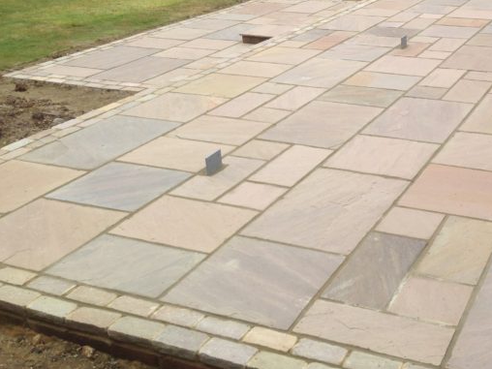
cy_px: 104
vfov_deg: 27.7
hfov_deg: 35.7
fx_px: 739
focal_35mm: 52
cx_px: 386
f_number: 2.4
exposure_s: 1/742
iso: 50
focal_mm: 4.12
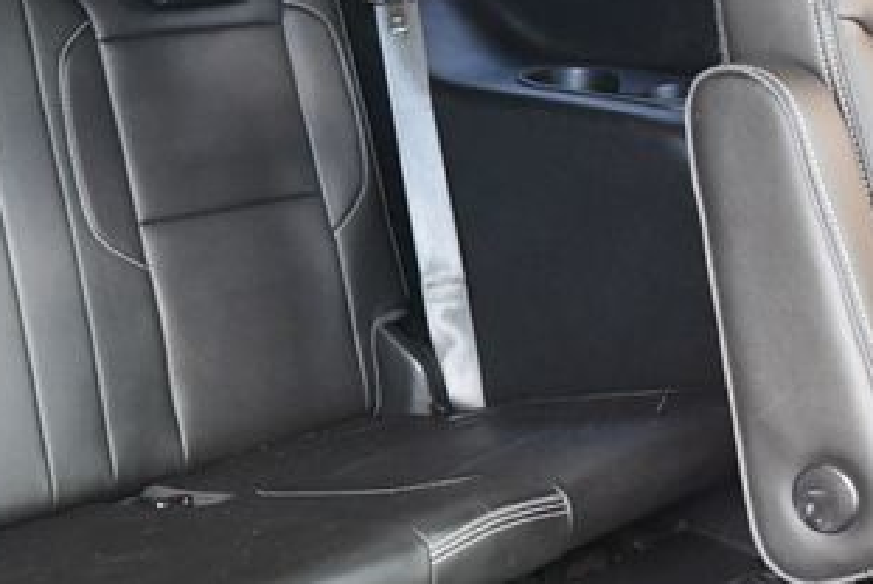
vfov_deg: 18.5
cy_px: 267
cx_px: 51
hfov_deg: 26.2
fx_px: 1796
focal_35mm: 74
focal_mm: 18
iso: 3200
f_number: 3.5
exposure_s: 1/125
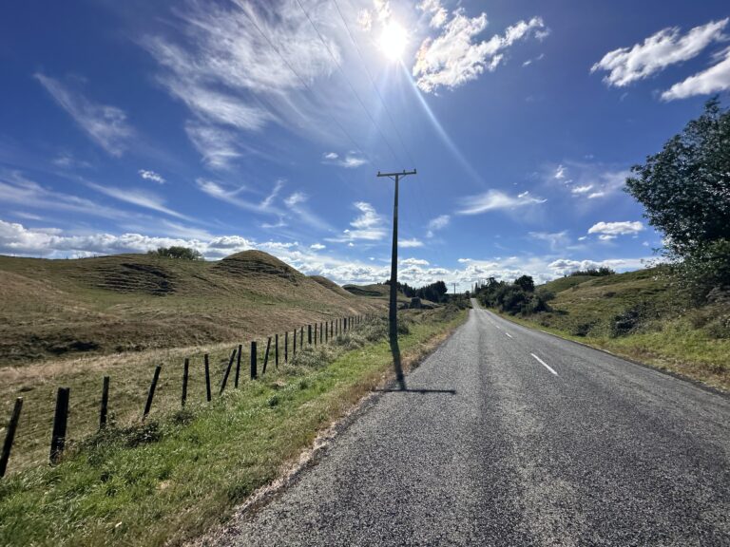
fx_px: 295
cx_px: 365
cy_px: 274
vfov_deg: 85.7
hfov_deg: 102.1
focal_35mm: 14
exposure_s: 1/4132
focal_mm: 2.22
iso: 50
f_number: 2.2
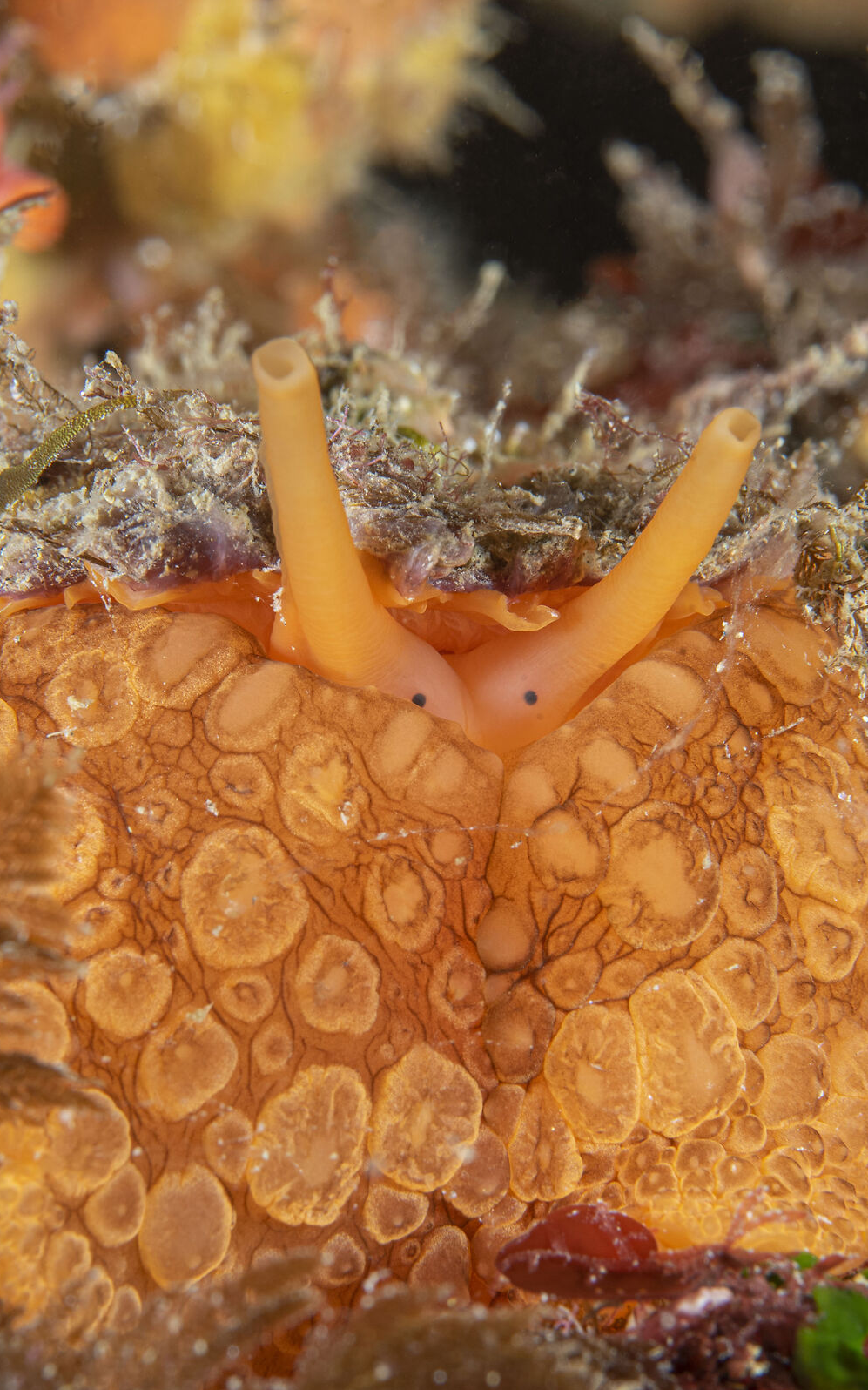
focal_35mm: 92
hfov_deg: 14.2
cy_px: 697
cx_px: 419
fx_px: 3483
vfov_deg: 22.6
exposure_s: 1/125
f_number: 25
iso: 200
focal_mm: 60
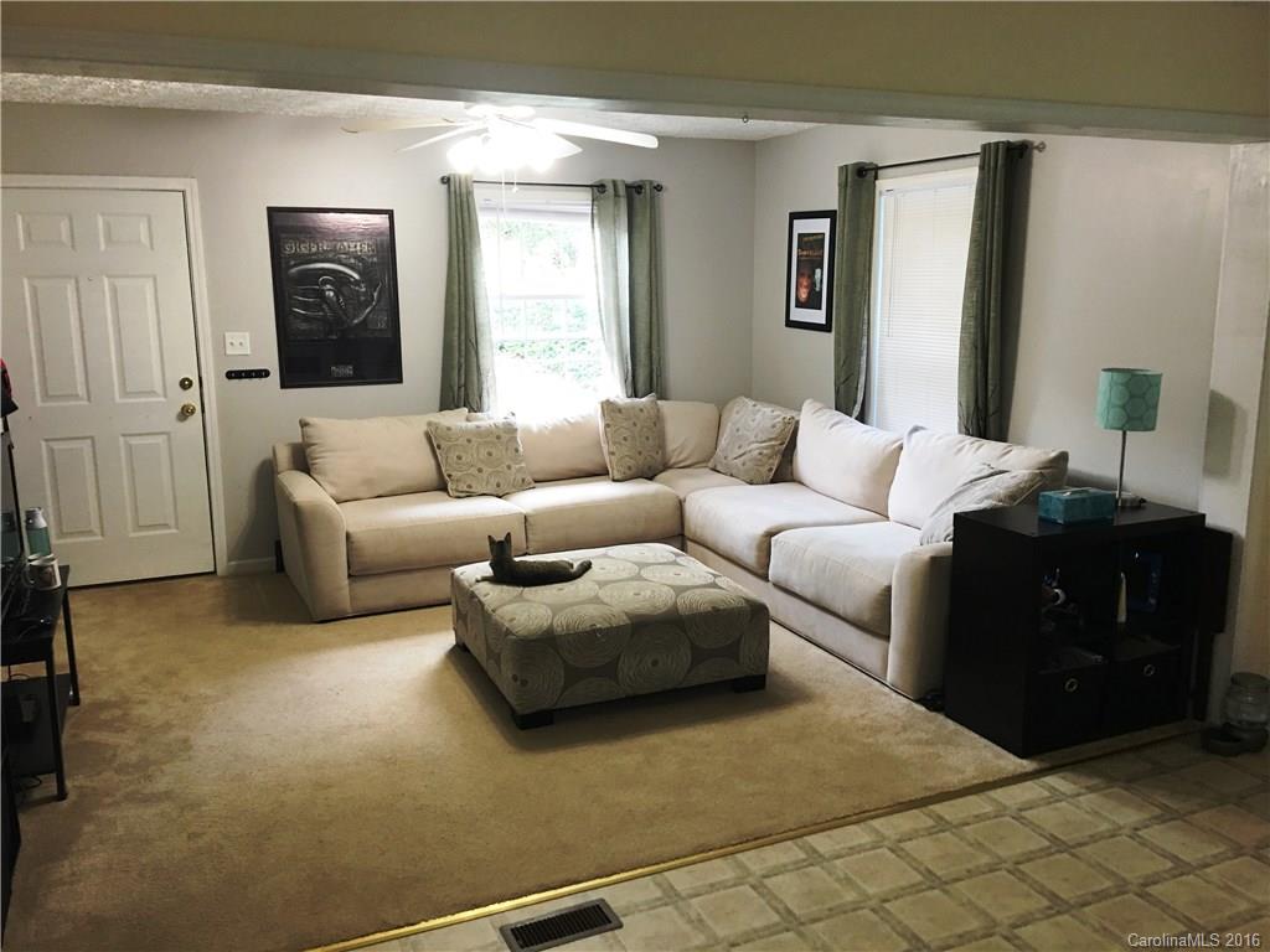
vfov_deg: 48.2
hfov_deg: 61.7
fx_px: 1064
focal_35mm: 29
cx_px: 635
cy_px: 476
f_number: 2.2
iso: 50
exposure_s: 1/15
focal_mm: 4.15
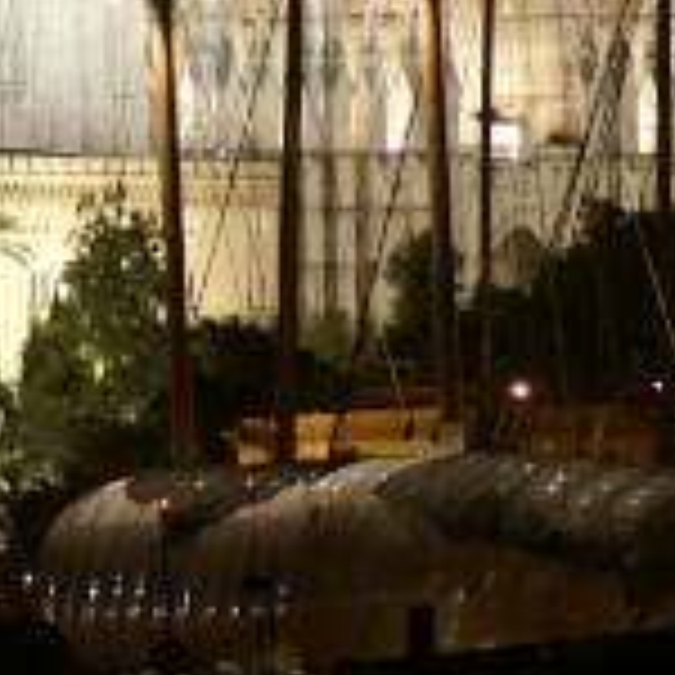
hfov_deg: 2.3
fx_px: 16899
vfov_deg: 2.3
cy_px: -36
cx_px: 117
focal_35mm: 766
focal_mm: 150
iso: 100
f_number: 5.6
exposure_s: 2
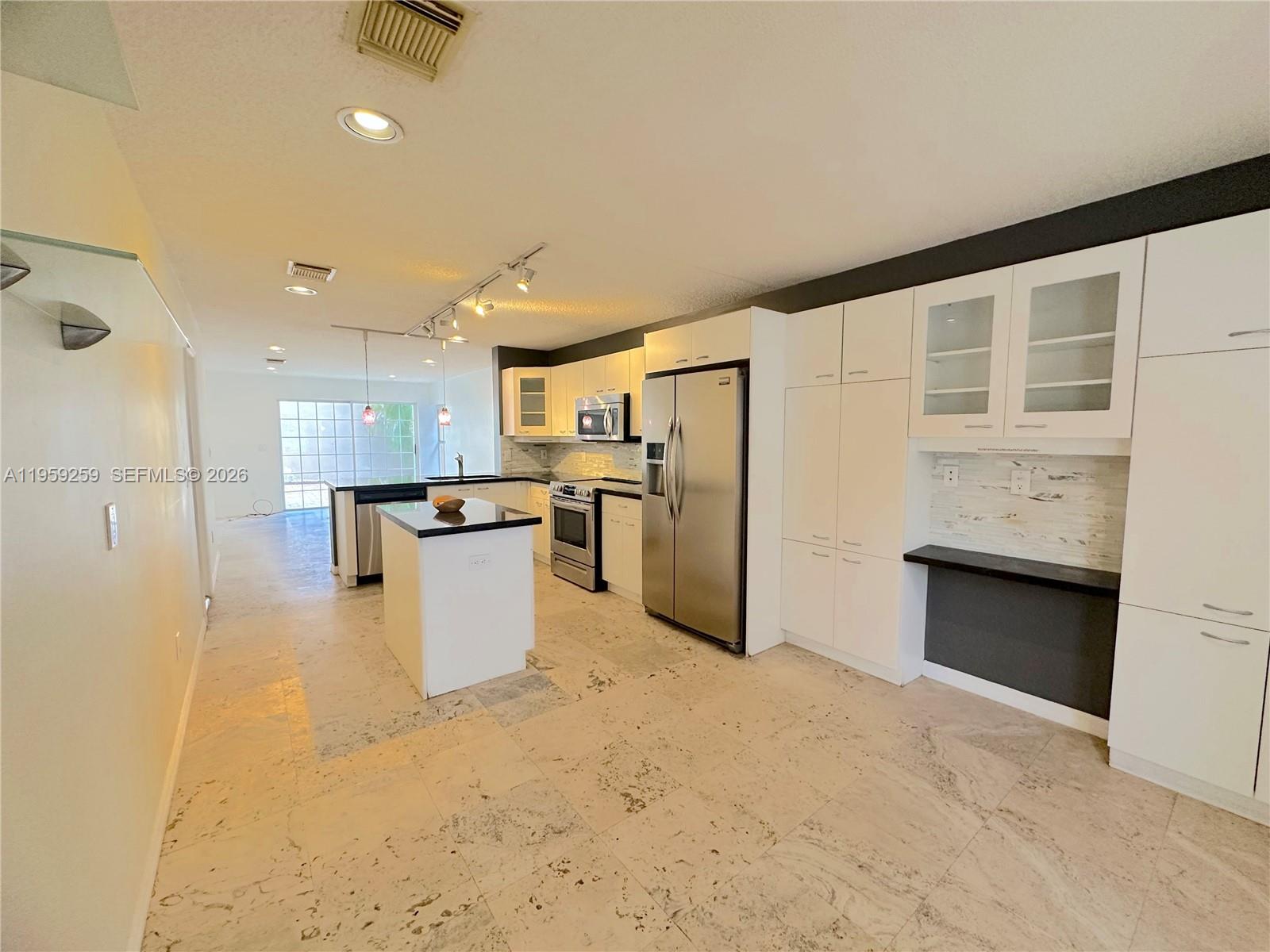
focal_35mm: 14
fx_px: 514
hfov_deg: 102.1
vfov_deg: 85.7
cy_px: 476
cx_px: 635
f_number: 2.2
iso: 320
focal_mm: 2.22
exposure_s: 1/120
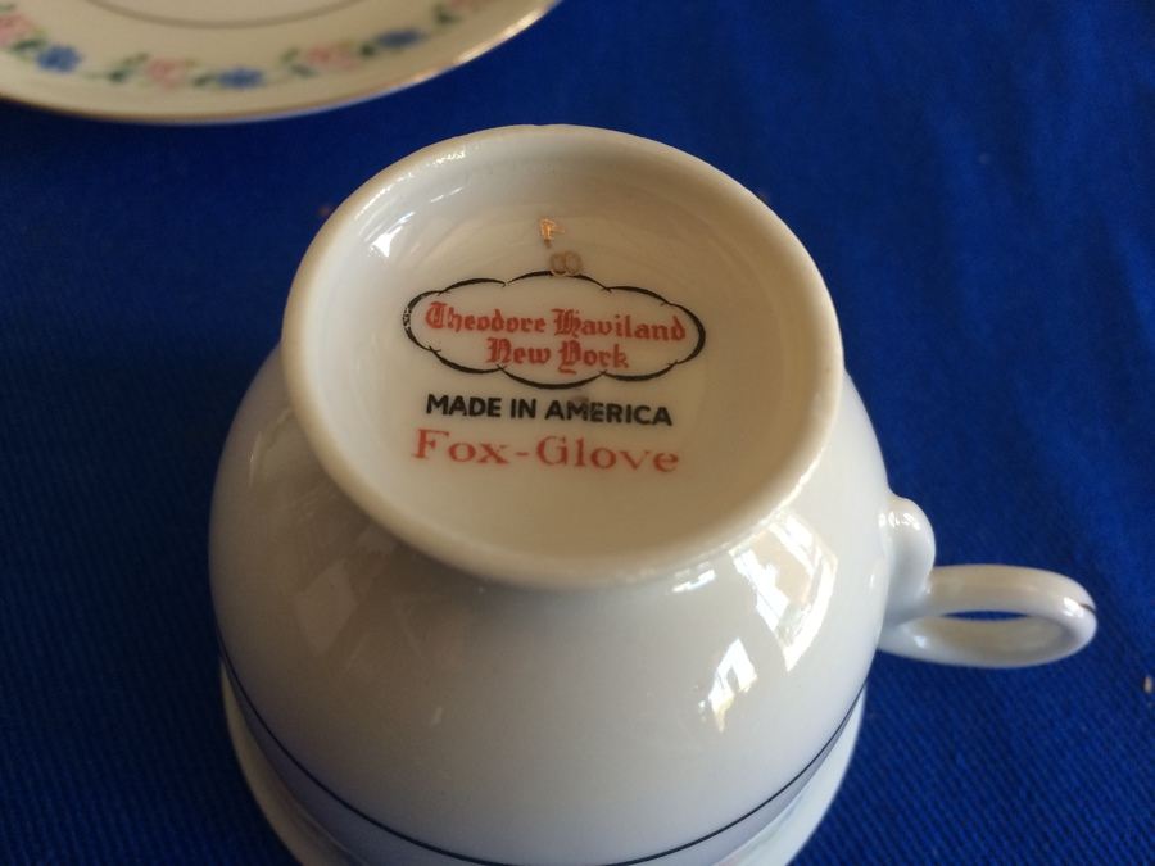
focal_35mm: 29
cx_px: 578
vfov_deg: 48.2
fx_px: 968
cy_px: 433
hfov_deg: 61.7
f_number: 2.2
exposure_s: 1/40
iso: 40
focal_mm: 4.15
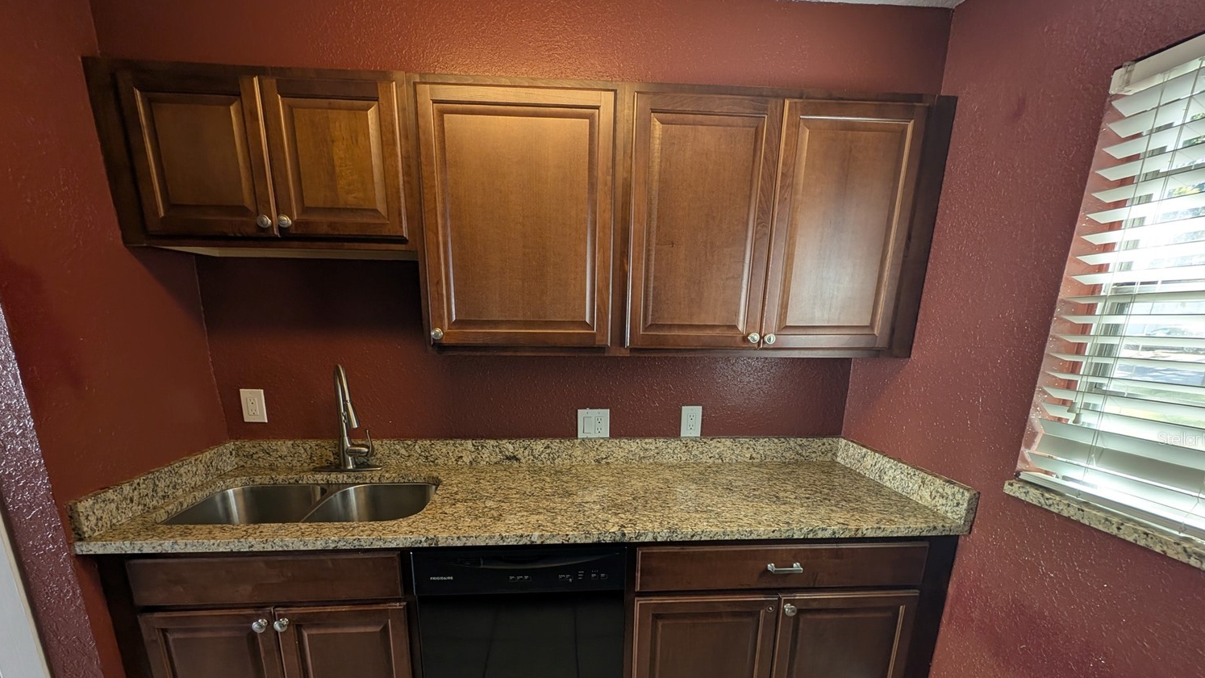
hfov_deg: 106.8
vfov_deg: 72.6
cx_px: 589
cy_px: 438
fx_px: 447
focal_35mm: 14
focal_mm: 2.23
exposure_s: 1/55.9
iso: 47
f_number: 1.95
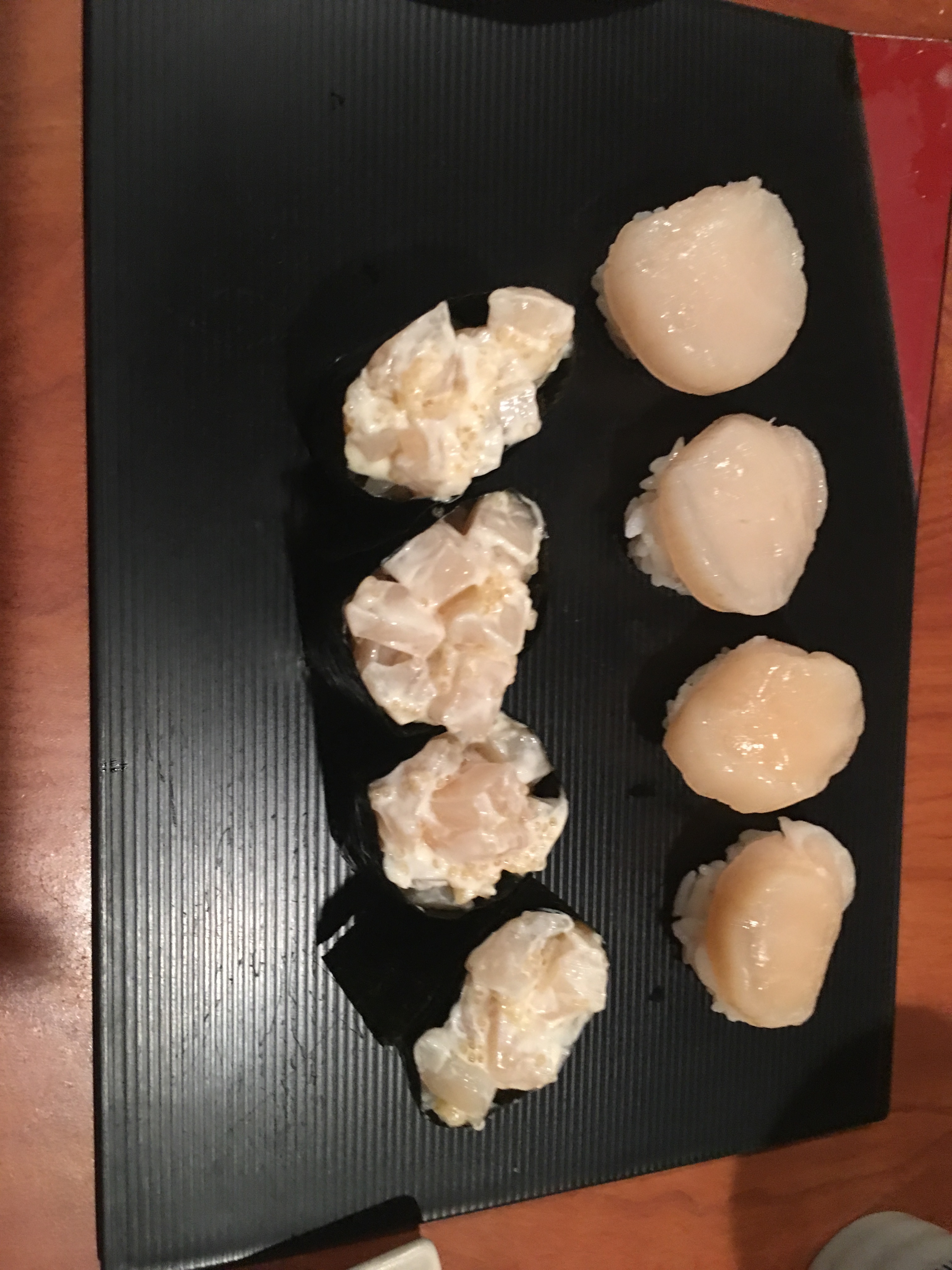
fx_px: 1063
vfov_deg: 61.7
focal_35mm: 29
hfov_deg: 48.2
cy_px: 635
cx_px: 476
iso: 64
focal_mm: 4.15
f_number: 2.2
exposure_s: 1/4
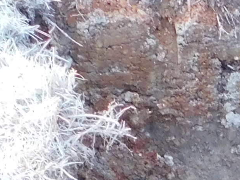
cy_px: 624
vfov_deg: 6.0
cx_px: 530
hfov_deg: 8.3
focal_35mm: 223
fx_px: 1546
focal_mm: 5.3
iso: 125
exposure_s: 1/100
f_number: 3.2
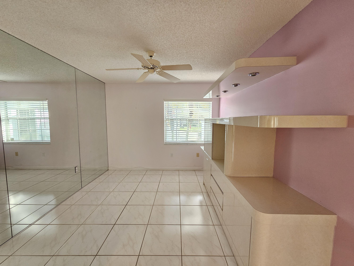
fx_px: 133
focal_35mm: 13
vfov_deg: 89.9
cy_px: 133
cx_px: 177
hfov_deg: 106.2
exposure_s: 1/60
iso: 200
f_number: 2.2
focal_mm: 2.2
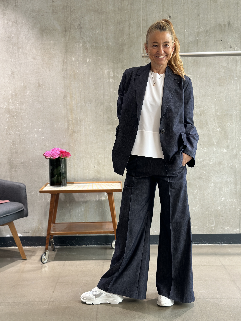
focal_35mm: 48
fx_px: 446
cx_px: 120
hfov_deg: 30.3
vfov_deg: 39.7
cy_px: 160
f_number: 1.78
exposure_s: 1/129
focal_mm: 6.86
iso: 125
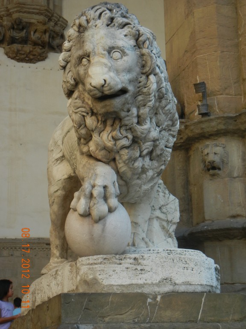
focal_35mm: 77
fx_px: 730
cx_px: 123
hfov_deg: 19.1
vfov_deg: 25.3
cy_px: 164
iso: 160
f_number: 4.3
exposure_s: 1/176
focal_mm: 13.9
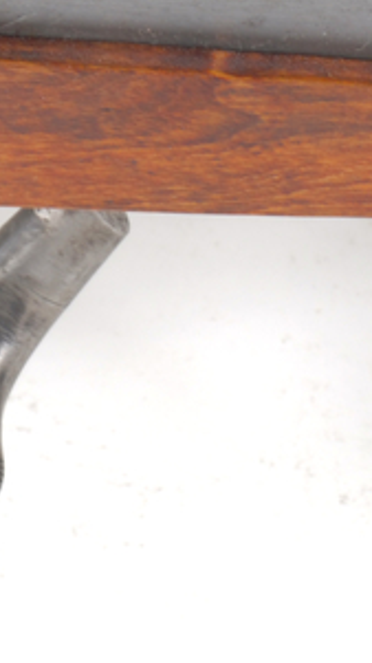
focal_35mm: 439
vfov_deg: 4.9
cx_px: 57
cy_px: -111
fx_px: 7709
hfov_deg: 2.8
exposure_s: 1/60
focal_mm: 70
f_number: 10
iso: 100
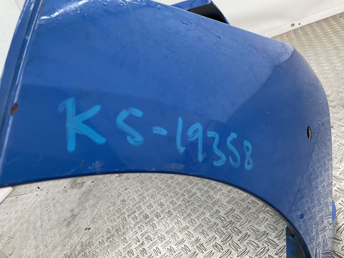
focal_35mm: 29
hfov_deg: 61.7
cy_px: 129
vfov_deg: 48.2
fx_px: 288
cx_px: 172
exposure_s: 1/100
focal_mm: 3
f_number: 1.8
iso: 50
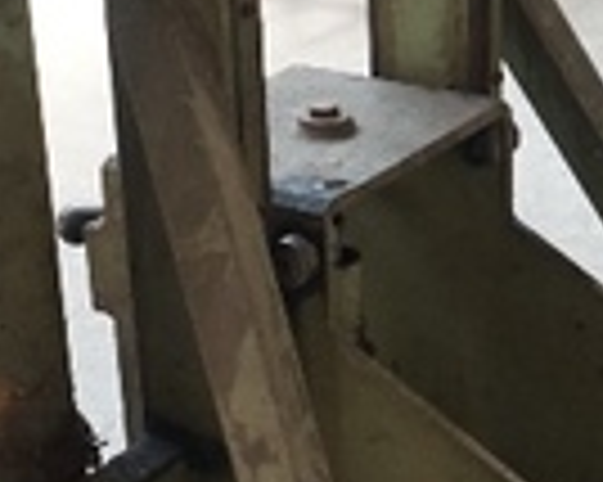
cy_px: 577
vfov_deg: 12.4
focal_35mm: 121
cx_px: 428
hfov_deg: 15.9
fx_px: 2158
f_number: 4
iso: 1250
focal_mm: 16
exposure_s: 1/160
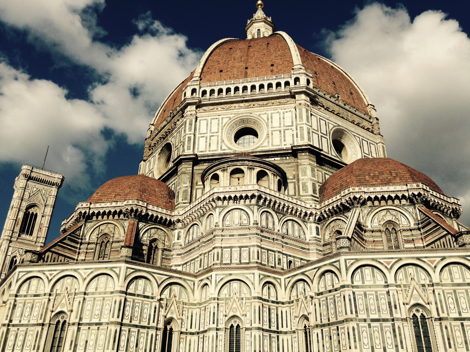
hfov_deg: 55.4
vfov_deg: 42.9
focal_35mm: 33
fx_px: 448
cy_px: 176
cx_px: 235
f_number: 2.4
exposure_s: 1/3390
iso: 50
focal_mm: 4.12
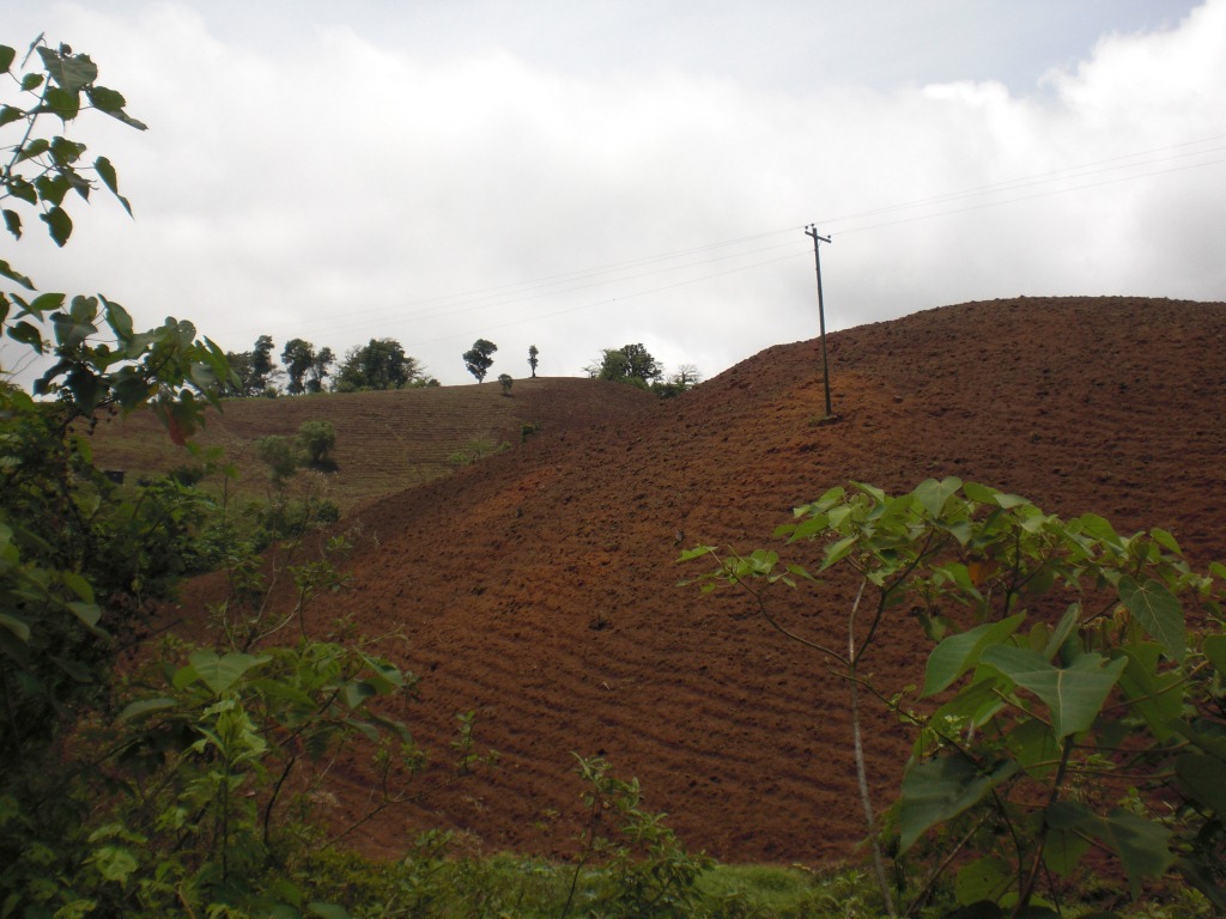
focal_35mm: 38
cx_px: 613
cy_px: 460
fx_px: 1346
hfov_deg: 49.0
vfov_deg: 37.7
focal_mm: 6.3
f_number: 5.6
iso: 64
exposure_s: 1/400
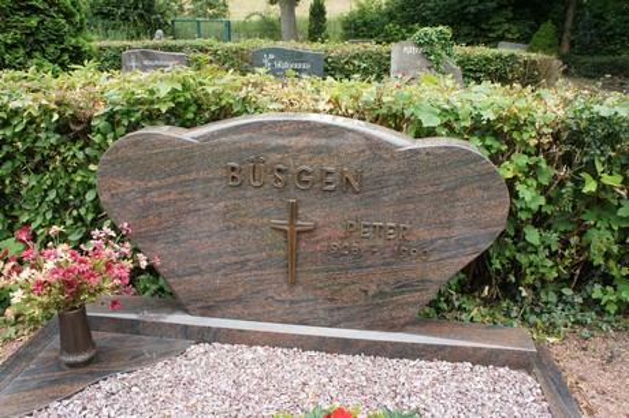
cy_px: 209
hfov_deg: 62.0
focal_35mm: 30
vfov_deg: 43.5
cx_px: 314
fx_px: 524
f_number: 6.3
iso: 500
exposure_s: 1/250
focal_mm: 20
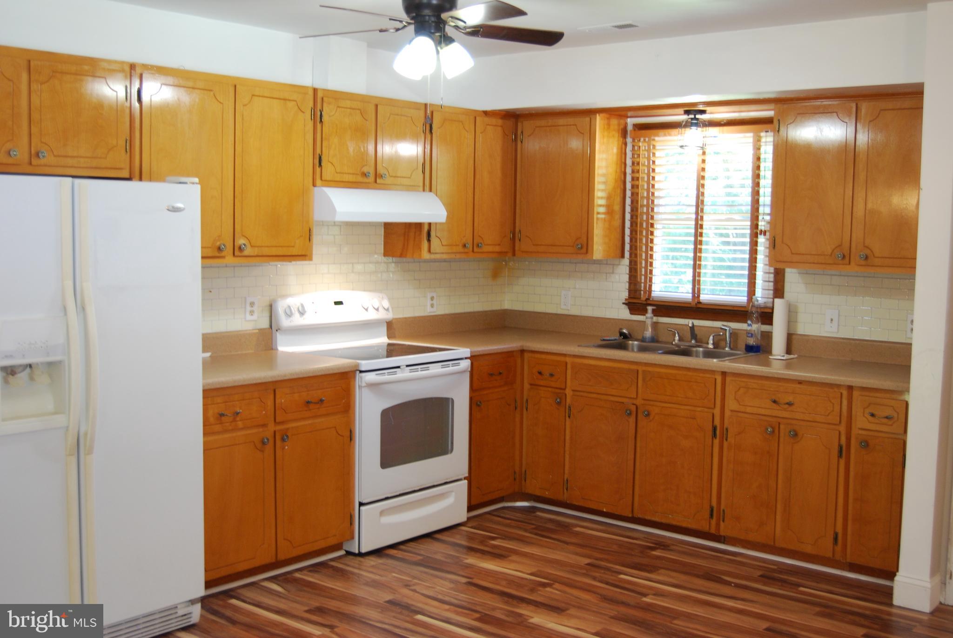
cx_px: 476
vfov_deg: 34.3
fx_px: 1033
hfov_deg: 49.5
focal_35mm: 39
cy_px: 319
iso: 400
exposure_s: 1/20
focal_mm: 26
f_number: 4.2
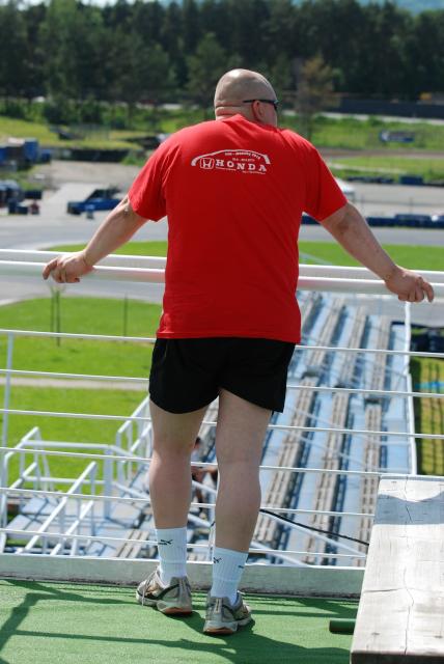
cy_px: 332
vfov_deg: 19.4
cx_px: 222
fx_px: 1938
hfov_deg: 13.1
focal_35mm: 105
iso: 100
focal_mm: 70
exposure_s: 1/400
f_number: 5.6
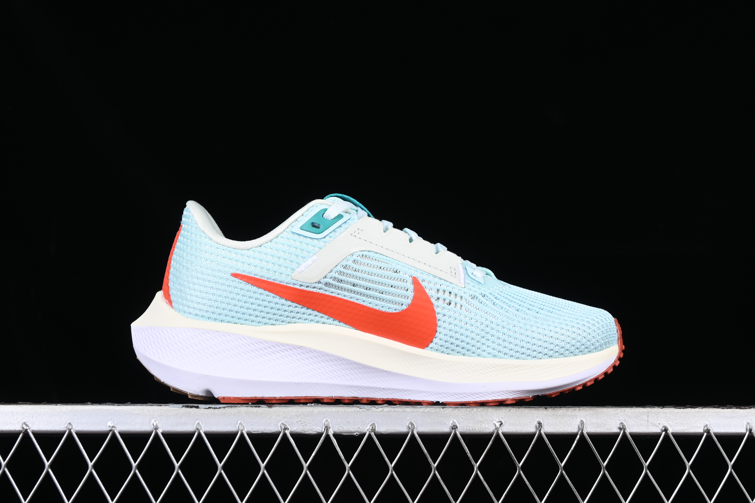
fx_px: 1573
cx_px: 378
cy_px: 252
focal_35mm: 75
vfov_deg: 18.2
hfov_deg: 27.0
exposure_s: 1/80
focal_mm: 50
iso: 160
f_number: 8
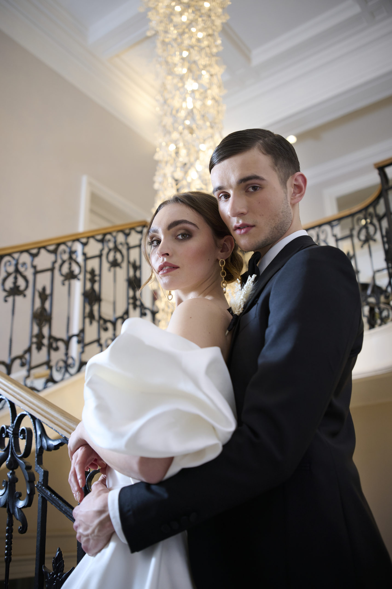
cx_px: 196
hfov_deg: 37.8
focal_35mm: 35
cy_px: 294
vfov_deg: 54.5
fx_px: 572
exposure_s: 1/200
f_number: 2.8
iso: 200
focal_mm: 35
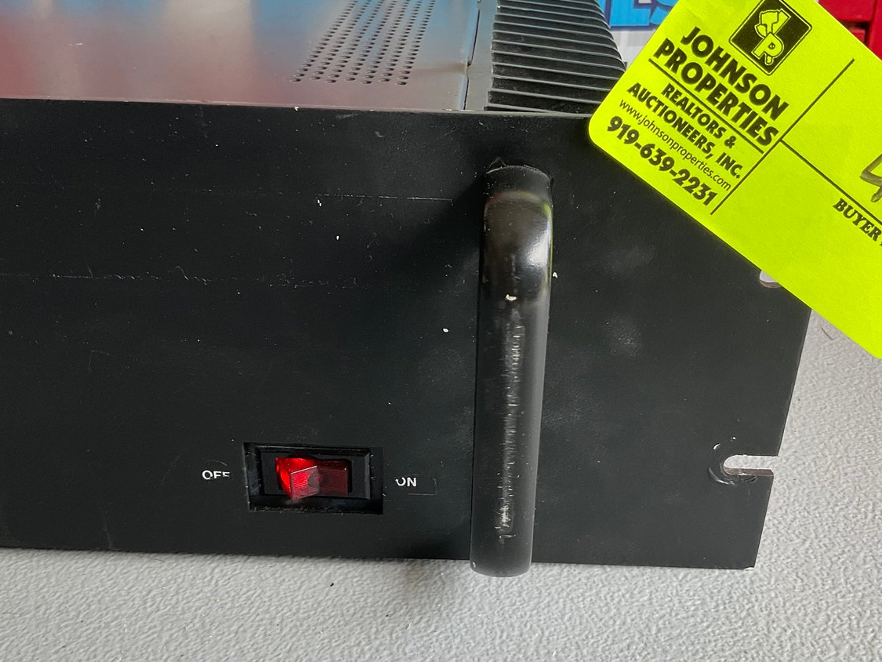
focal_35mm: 39
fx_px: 994
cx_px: 482
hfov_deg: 47.8
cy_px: 386
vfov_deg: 36.7
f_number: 1.8
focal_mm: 3
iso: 32
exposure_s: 1/120
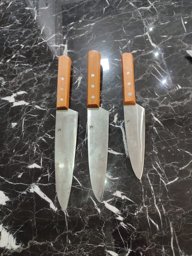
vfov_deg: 69.4
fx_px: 185
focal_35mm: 25
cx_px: 96
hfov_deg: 54.9
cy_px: 128
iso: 429
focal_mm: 6.04
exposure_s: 1/25
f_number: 1.9
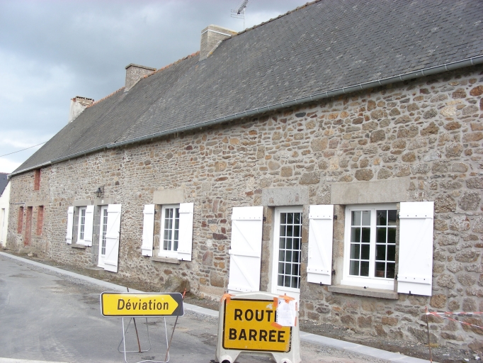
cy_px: 182
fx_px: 530
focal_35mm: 38
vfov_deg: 37.7
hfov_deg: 49.0
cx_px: 242
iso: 50
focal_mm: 6.3
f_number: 4
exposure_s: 1/96.6
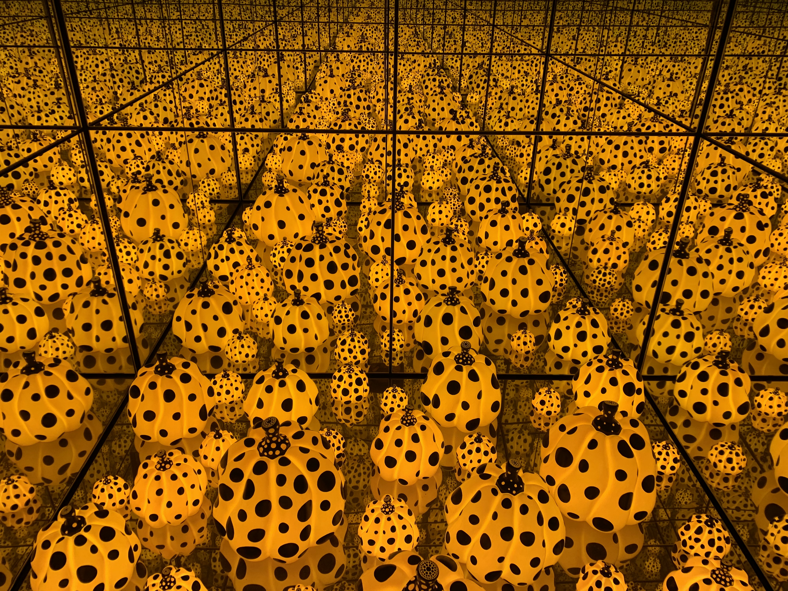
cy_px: 296
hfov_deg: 67.3
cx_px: 394
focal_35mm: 26
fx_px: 592
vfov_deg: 53.1
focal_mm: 4.25
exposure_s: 1/122
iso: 32
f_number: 1.8
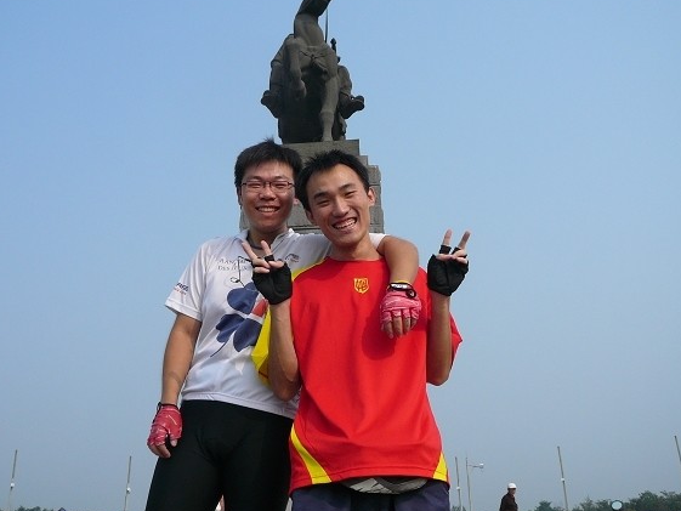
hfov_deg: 48.9
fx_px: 748
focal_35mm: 38
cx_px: 317
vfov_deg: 37.7
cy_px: 246
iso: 100
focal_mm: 5.2
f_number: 9
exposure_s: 1/250
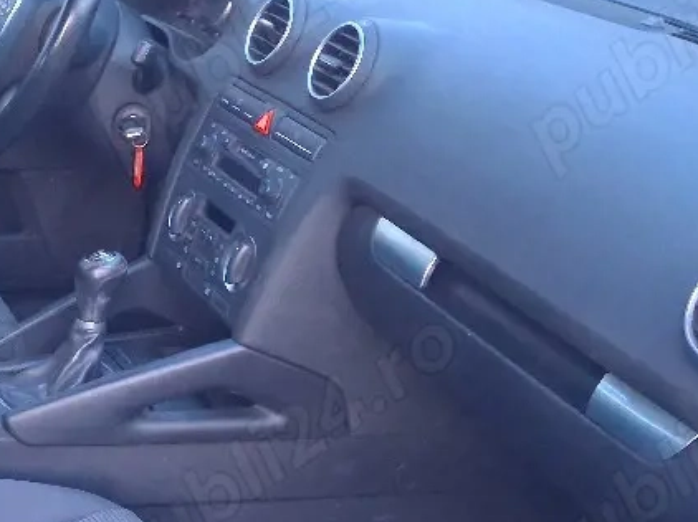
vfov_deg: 22.4
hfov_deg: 28.0
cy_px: 467
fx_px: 1290
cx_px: -41
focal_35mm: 64
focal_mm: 4
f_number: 1.8
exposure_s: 1/11
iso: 1250
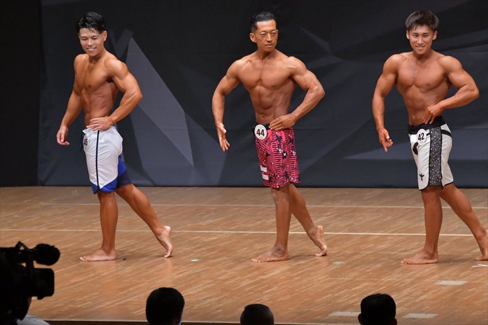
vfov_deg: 5.1
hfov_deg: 7.6
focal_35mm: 270
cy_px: 162
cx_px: 244
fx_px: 3658
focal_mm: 180
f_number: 5.6
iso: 6400
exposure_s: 1/400
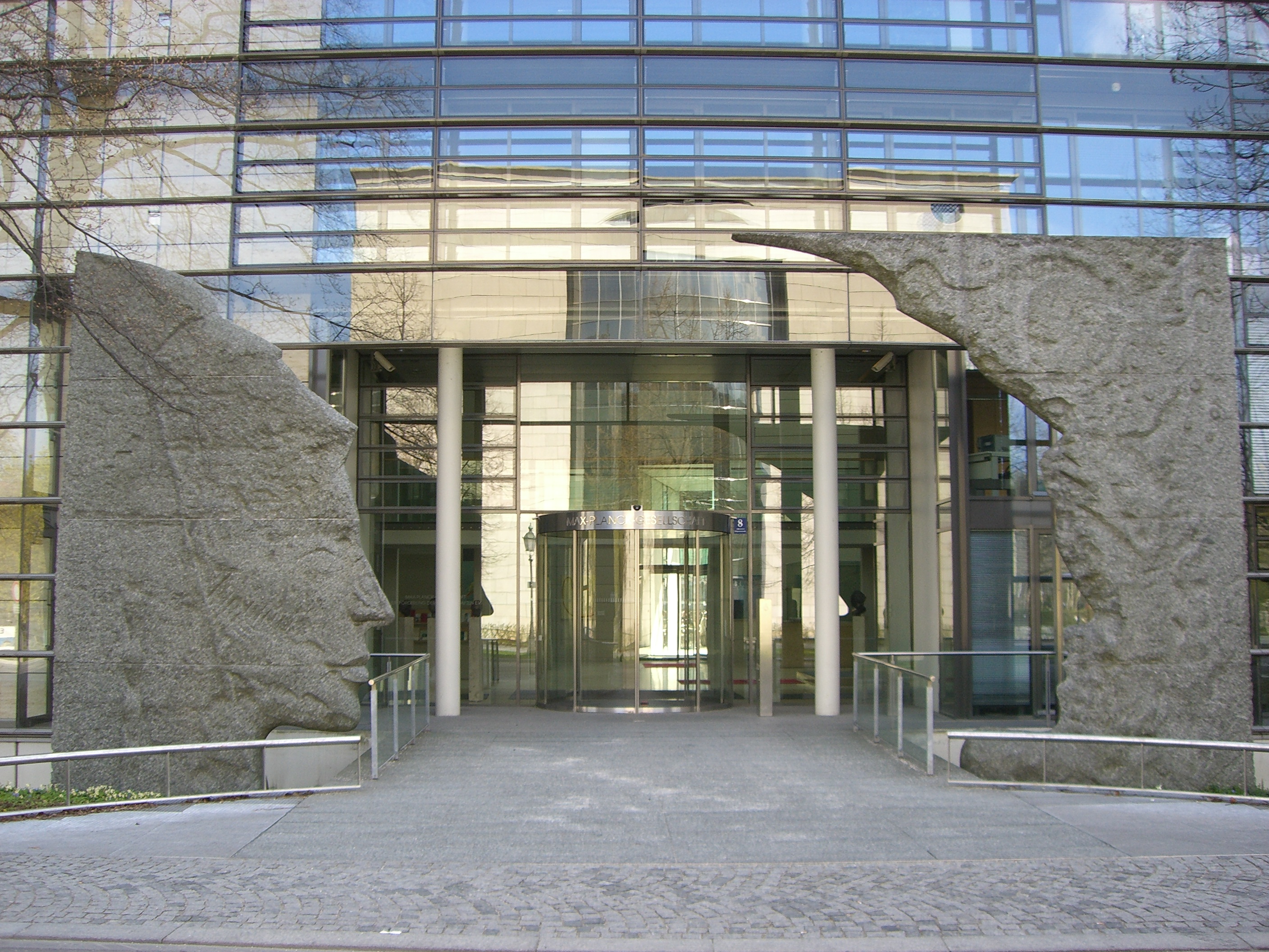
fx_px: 1393
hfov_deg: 49.0
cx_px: 634
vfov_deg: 37.7
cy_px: 476
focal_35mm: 38
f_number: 2.7
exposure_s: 1/160
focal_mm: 6.2
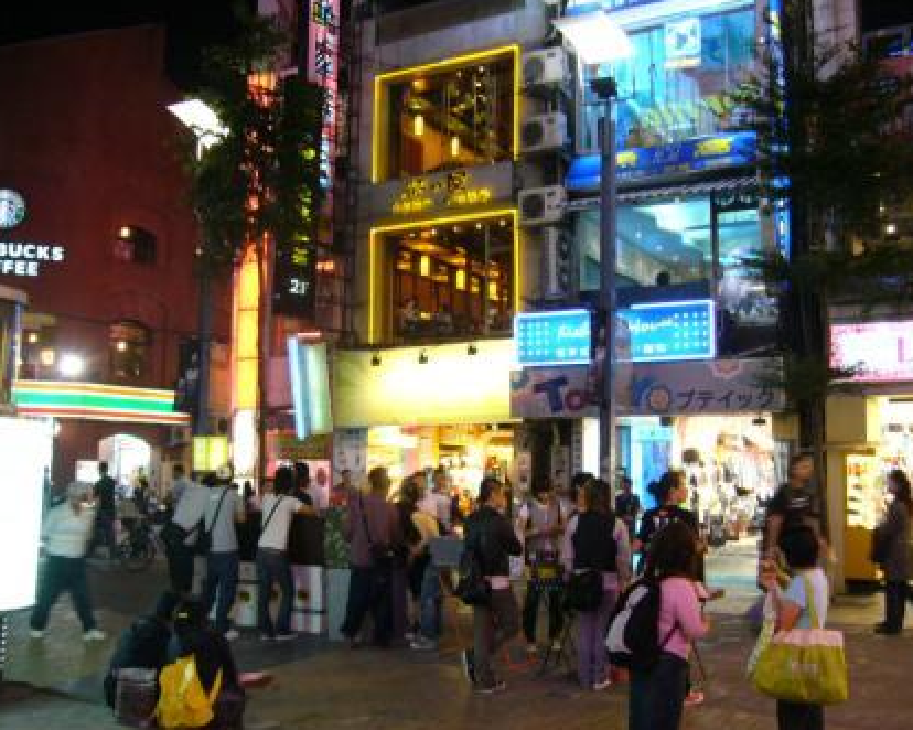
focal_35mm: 37
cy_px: 364
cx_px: 474
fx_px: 1000
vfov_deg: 40.1
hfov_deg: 49.1
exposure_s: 1/13
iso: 200
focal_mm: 5.8
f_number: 2.8
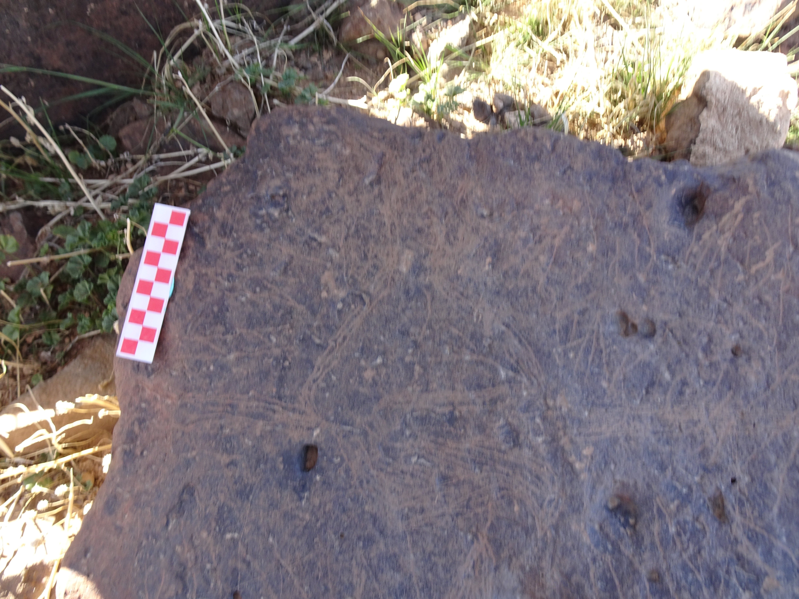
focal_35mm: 24
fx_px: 554
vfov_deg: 56.8
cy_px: 300
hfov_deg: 71.6
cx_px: 400
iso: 80
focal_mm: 4.1
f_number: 3.5
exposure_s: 1/60
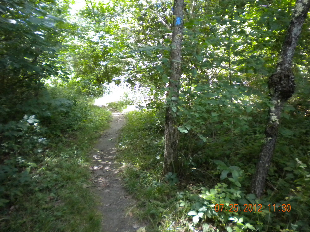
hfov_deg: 52.6
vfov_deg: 40.7
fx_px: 313
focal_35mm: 35
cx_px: 155
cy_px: 116
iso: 400
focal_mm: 6.3
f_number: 3.1
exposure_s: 1/173
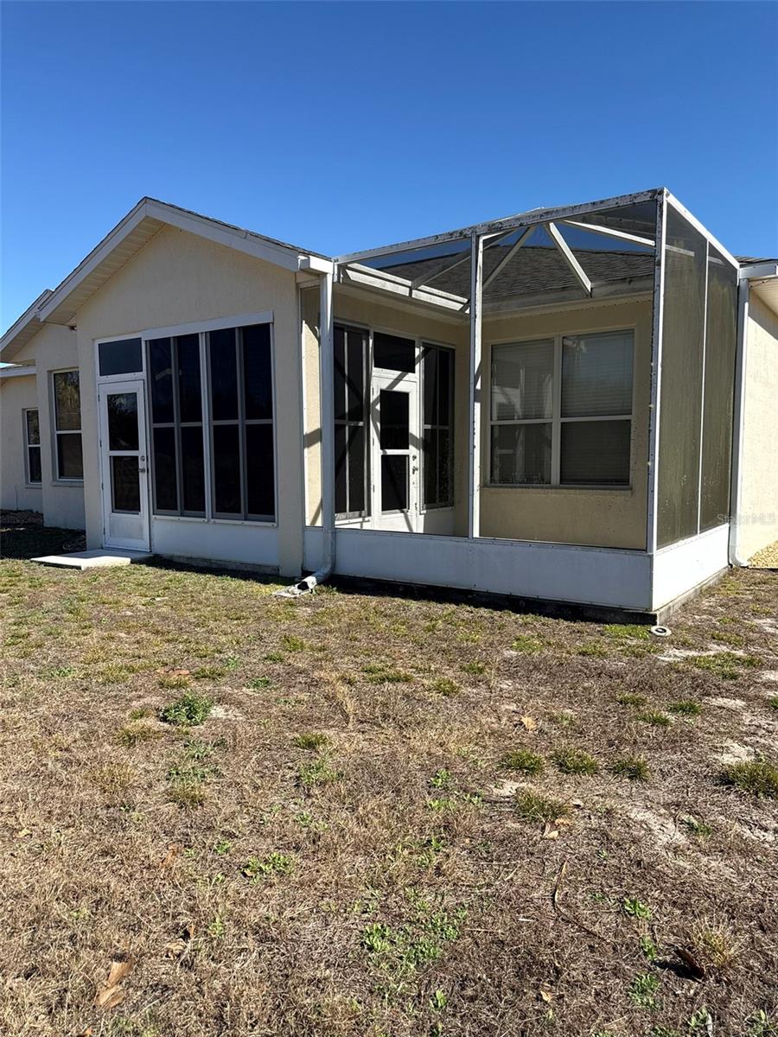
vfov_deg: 71.6
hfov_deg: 56.8
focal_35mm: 24
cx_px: 389
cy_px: 518
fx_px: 719
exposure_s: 1/4673
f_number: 1.78
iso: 100
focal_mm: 6.76
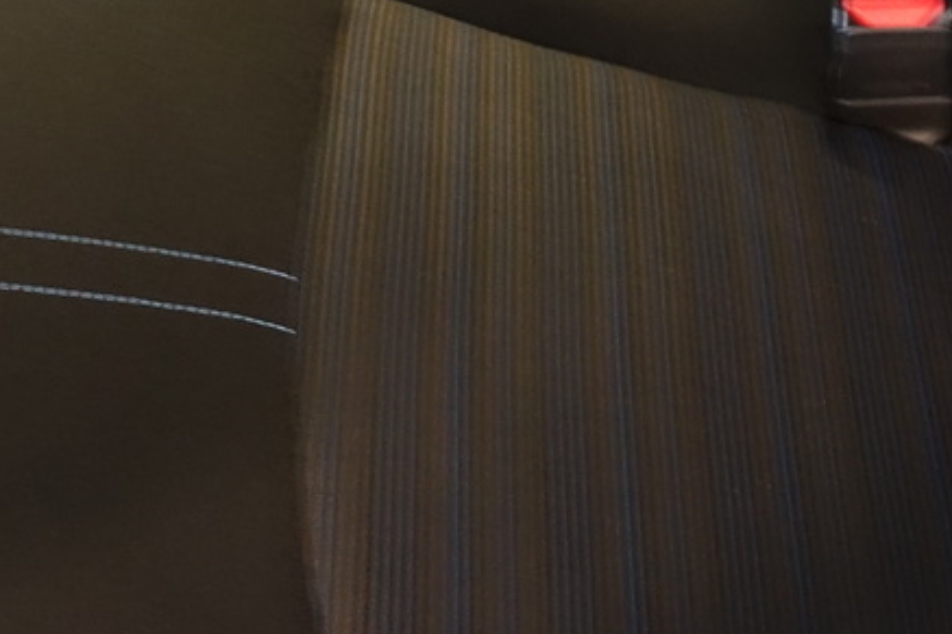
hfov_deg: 22.7
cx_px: 664
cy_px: -268
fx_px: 2353
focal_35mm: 89
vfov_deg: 14.5
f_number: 1.8
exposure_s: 1/8
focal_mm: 8.8
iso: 800
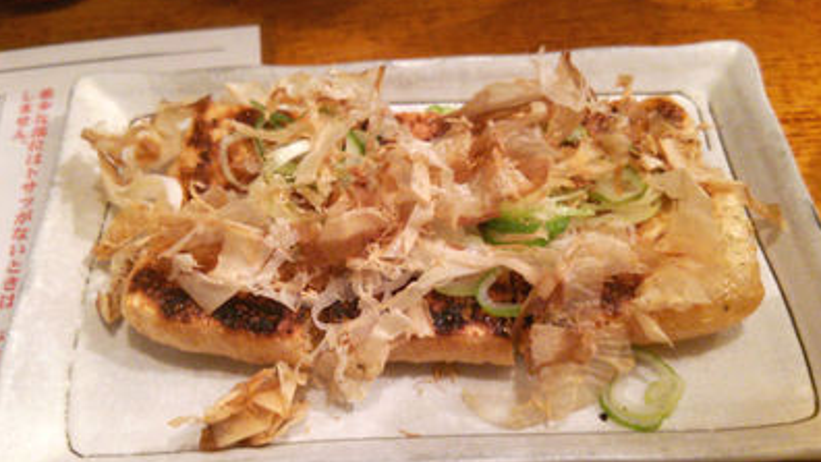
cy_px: 263
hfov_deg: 59.5
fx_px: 719
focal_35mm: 33
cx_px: 413
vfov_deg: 35.6
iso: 200
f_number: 1.94
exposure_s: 1/21
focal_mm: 4.06
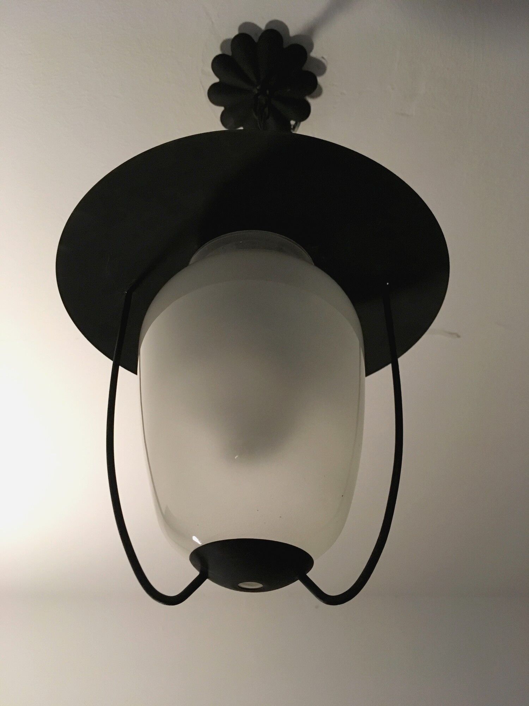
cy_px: 353
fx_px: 591
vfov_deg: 61.7
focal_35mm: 29
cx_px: 264
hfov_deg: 48.2
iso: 200
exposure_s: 1/33
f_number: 2.2
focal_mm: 4.15
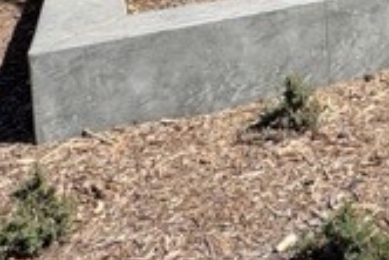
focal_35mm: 56
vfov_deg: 20.8
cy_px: -126
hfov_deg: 28.9
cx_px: 506
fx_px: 606
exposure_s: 1/1506
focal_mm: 2.22
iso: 40
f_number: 2.2
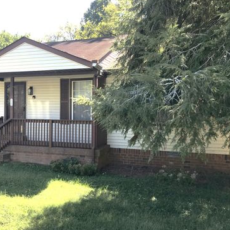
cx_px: 80
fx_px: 256
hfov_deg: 47.8
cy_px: 115
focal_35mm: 34
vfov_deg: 48.5
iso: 20
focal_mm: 3.99
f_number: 1.8
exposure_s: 1/443
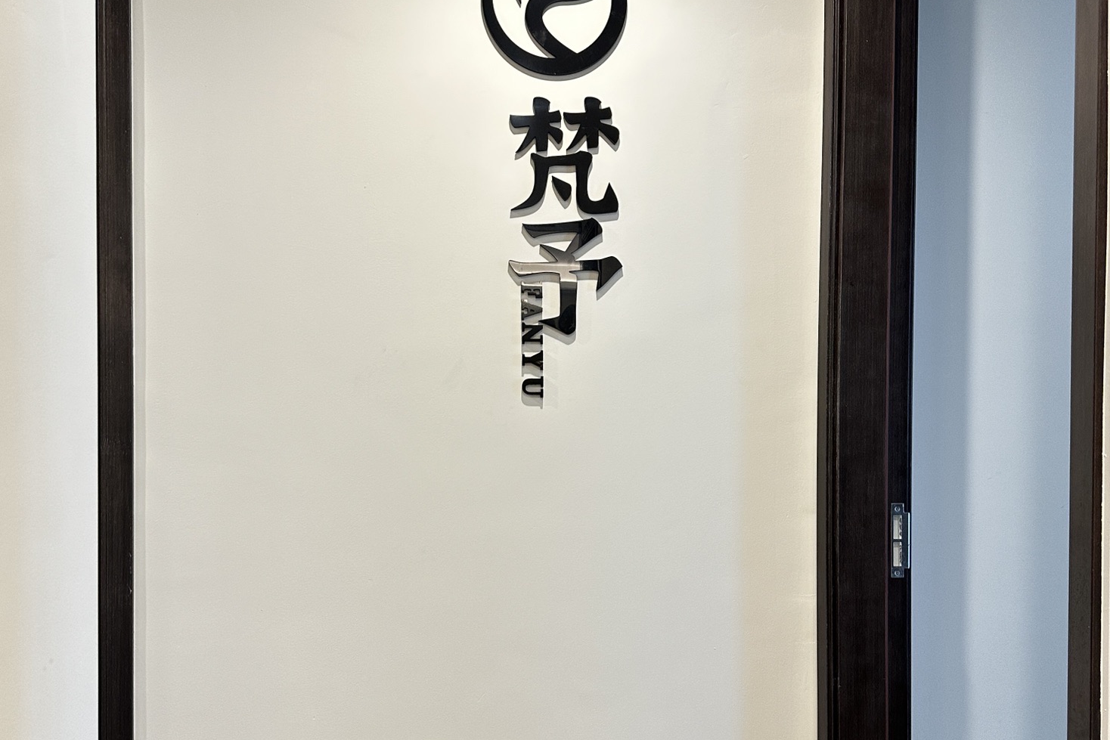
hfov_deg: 55.8
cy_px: 444
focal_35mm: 34
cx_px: 555
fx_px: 1048
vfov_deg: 38.7
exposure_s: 1/50
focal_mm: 6.86
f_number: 1.78
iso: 250
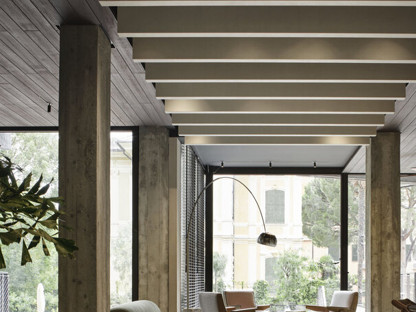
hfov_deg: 26.4
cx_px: 385
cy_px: 260
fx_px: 853
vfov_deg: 20.4
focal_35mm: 71
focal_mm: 45
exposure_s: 1/2
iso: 160
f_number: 11
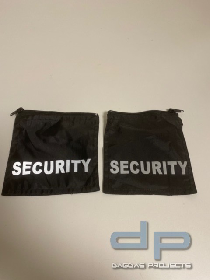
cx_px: 105
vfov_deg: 67.3
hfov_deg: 53.1
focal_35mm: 26
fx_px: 210
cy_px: 140
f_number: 1.8
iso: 125
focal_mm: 4.25
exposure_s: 1/50
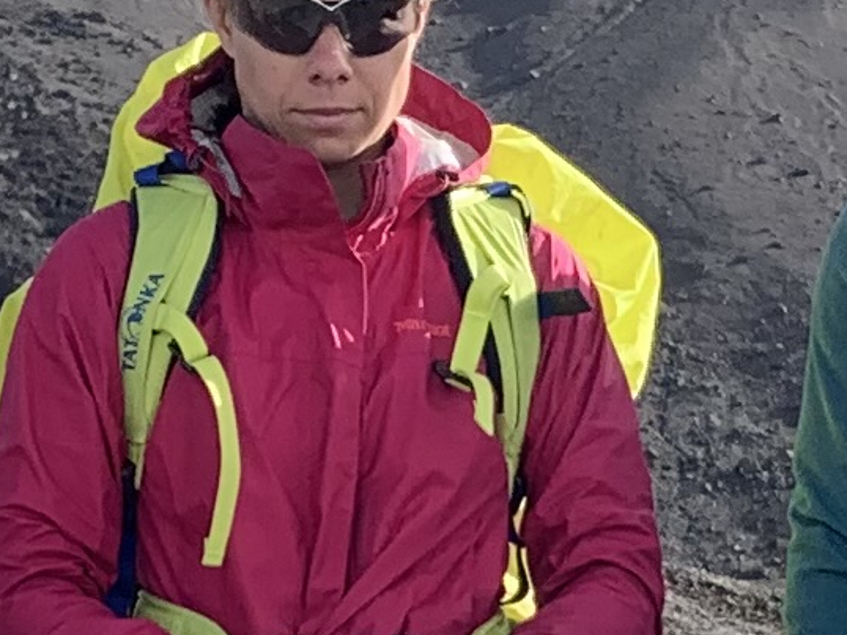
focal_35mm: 195
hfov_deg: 10.1
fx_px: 4769
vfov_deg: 7.6
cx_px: 575
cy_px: 632
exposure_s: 1/1043
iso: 25
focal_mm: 4.25
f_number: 1.8
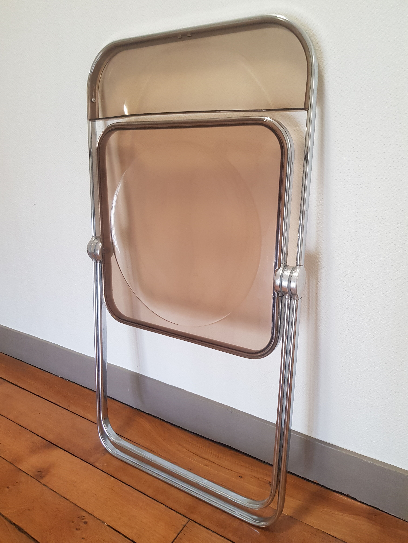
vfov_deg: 67.3
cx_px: 204
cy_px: 272
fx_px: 409
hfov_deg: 53.1
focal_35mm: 26
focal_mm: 4.2
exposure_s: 1/33
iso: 160
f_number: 1.7
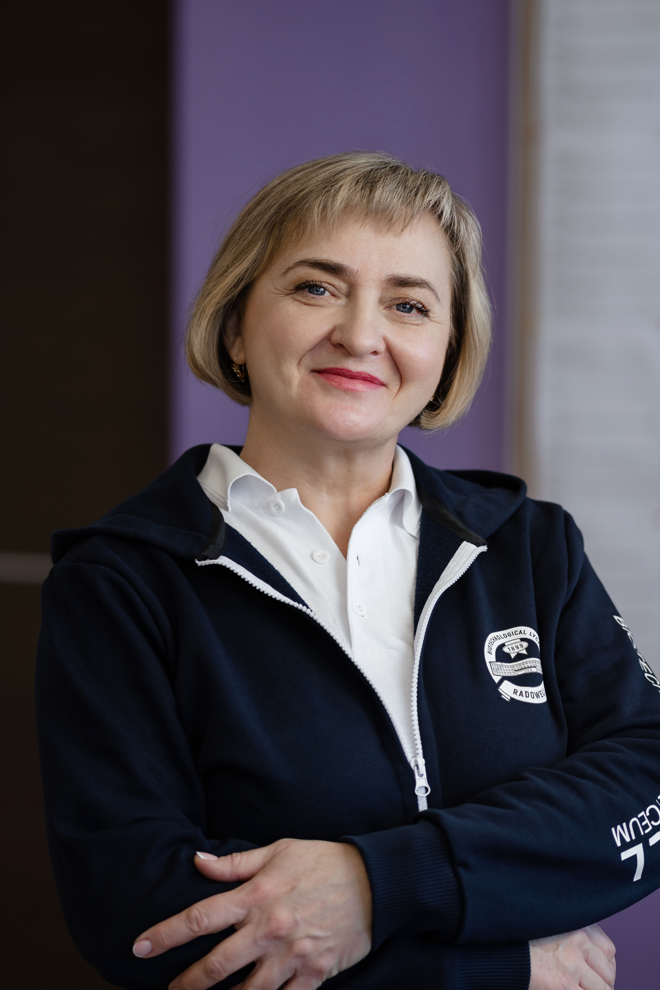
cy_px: 495
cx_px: 330
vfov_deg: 16.1
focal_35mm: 128
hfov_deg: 10.8
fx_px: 3506
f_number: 1.8
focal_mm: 85
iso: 64
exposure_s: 1/160
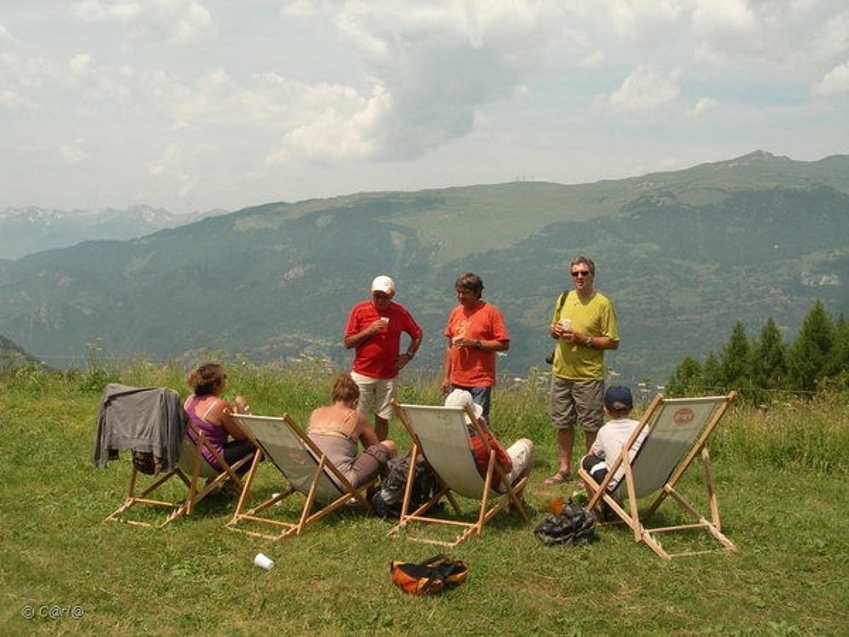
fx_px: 932
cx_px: 424
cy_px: 318
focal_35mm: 38
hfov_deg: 49.0
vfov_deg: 37.7
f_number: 4.8
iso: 50
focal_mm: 7.8
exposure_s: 1/528
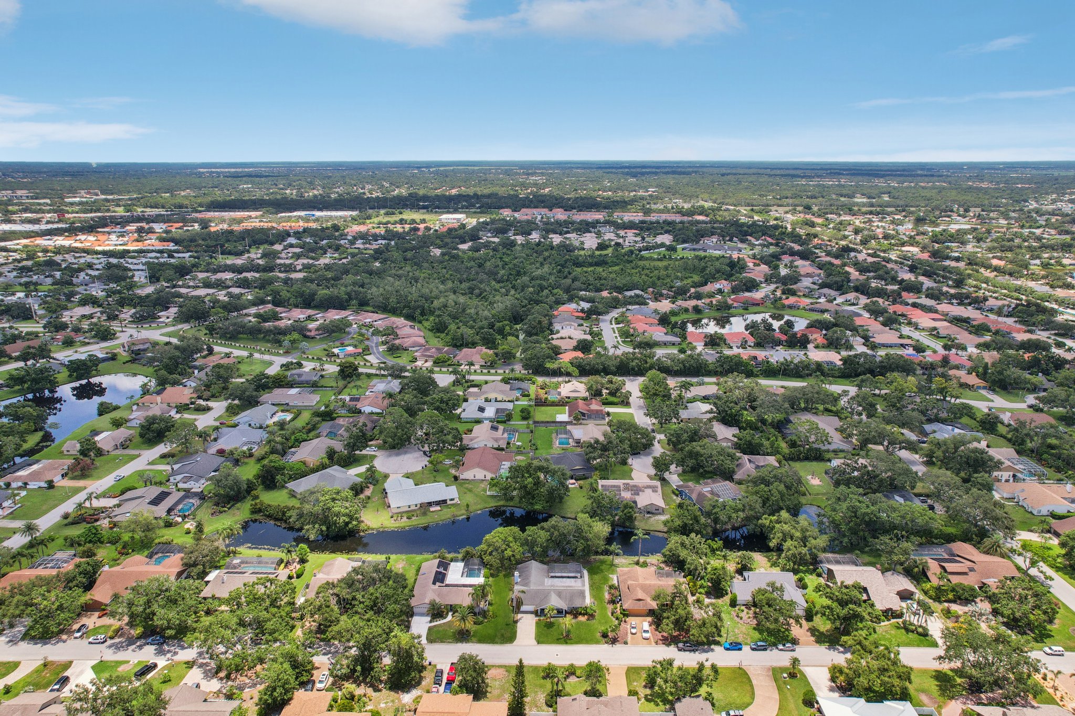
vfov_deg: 57.2
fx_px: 657
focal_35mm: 22
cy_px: 358
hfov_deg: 78.6
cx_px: 538
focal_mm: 8.38
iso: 100
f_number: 2.8
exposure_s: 1/1600
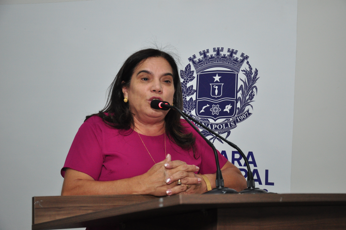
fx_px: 576
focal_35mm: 60
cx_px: 173
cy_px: 115
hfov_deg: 33.4
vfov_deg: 22.6
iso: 1000
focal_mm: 40
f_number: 5
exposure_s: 1/80
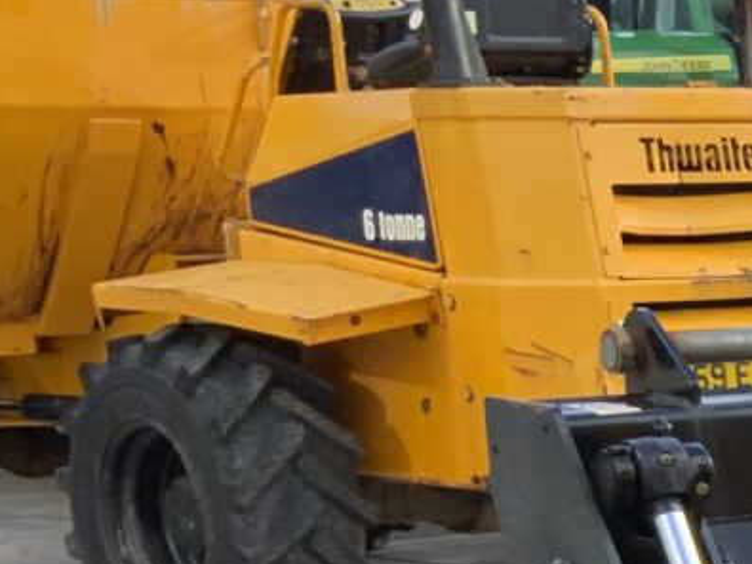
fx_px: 3062
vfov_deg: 10.2
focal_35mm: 141
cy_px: 789
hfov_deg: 11.5
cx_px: 1811
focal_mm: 3
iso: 16
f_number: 1.8
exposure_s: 1/299
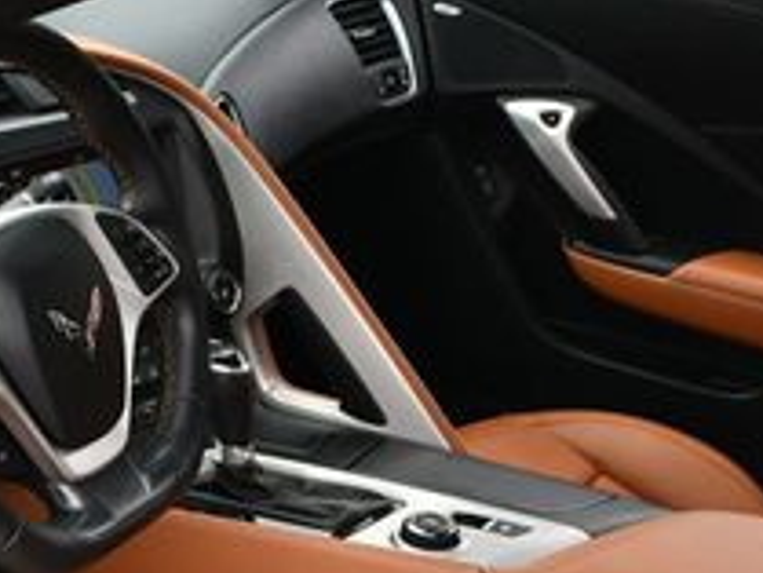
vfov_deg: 13.7
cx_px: 321
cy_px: 602
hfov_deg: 18.5
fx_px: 2338
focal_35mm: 106
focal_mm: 18
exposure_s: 1/250
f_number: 5.6
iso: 280
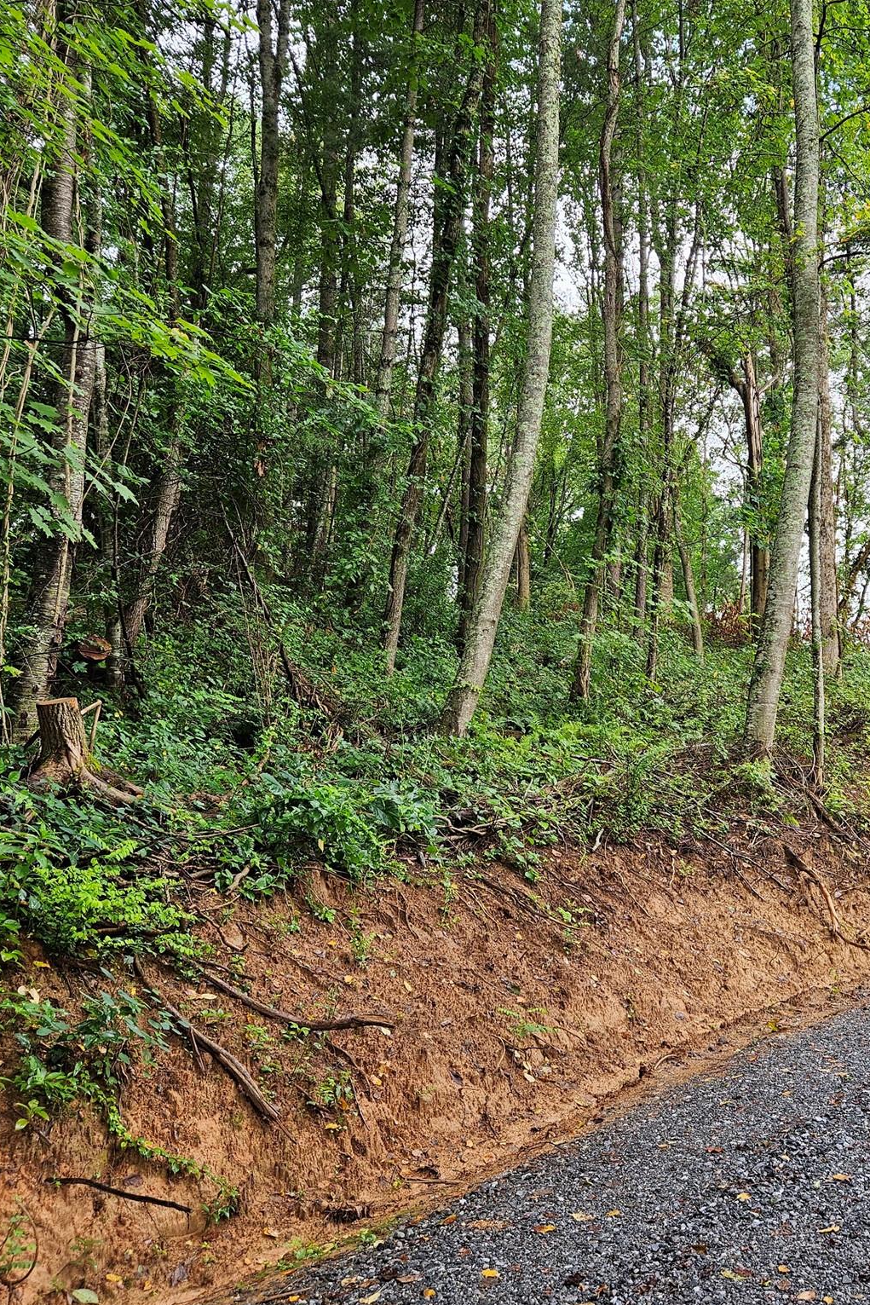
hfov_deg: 40.5
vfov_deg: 58.7
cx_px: 602
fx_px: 1160
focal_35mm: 32
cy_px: 654
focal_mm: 5.4
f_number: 1.8
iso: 32
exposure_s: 1/120
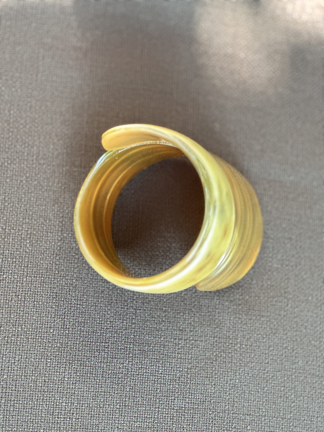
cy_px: 216
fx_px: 961
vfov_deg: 25.3
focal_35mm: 77
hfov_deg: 19.1
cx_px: 162
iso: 160
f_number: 2.8
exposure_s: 1/40
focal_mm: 9
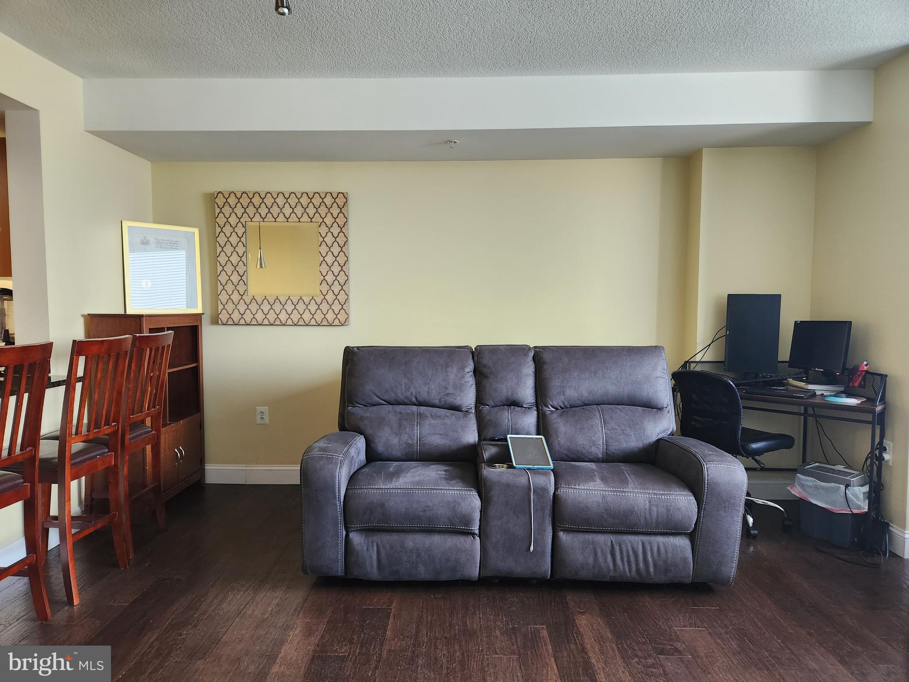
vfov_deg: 58.9
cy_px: 341
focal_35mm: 23
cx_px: 454
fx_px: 604
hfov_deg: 73.9
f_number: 1.8
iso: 400
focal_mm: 5.4
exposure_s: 1/120
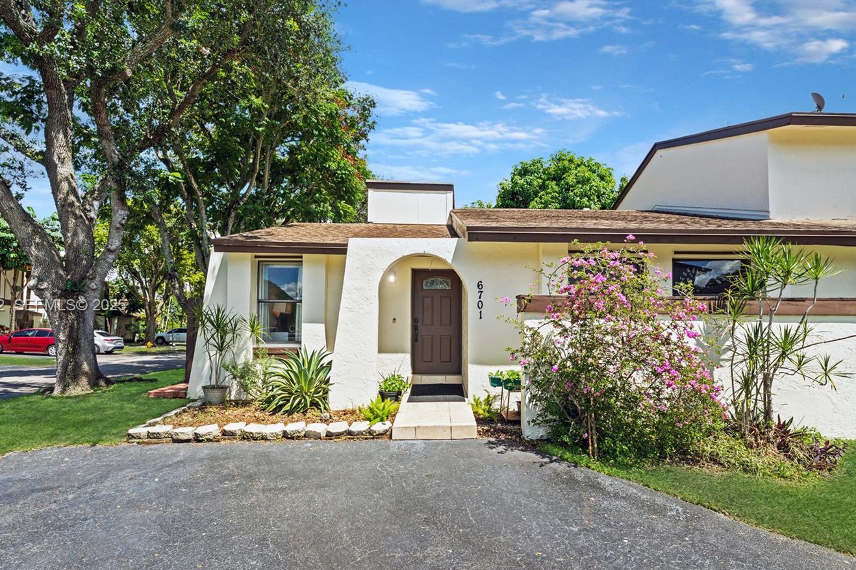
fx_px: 404
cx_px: 444
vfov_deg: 70.3
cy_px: 306
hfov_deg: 93.3
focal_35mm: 17
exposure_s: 1/25
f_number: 11
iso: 100
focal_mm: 14
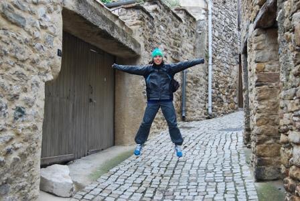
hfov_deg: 43.6
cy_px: 100
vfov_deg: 30.0
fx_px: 375
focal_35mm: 45
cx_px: 150
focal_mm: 30
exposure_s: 1/60
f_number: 4.2
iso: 250
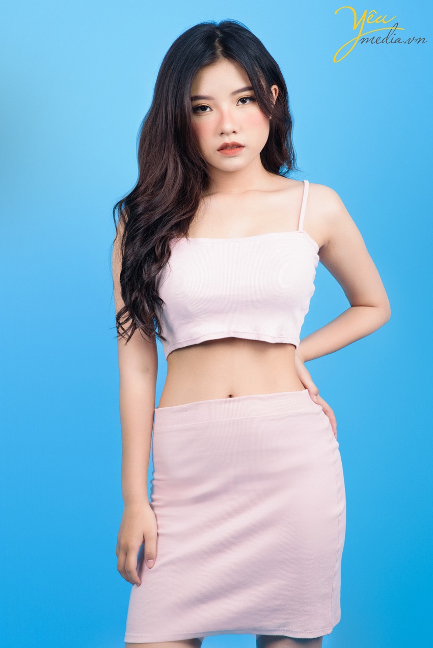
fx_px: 1532
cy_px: 324
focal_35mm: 85
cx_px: 216
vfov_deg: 23.9
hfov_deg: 16.1
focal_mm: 85
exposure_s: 1/160
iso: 250
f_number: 11
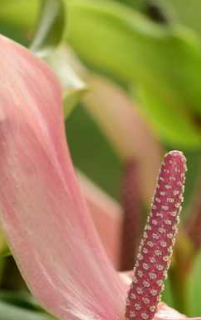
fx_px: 2013
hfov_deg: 5.7
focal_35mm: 230
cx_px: 165
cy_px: 183
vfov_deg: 9.1
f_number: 8
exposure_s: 1/25
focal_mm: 85
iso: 100
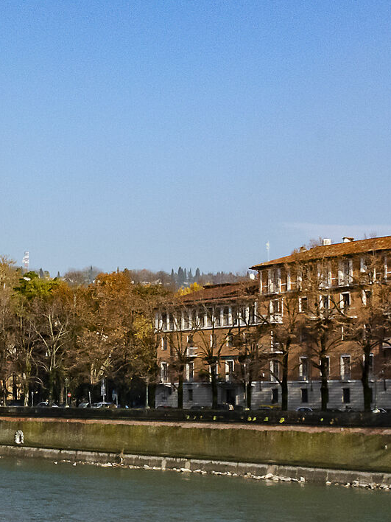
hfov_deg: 15.9
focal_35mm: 88
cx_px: -130
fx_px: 1325
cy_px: 341
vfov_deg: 22.2
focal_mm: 18
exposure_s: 1/1000
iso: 1000
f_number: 16
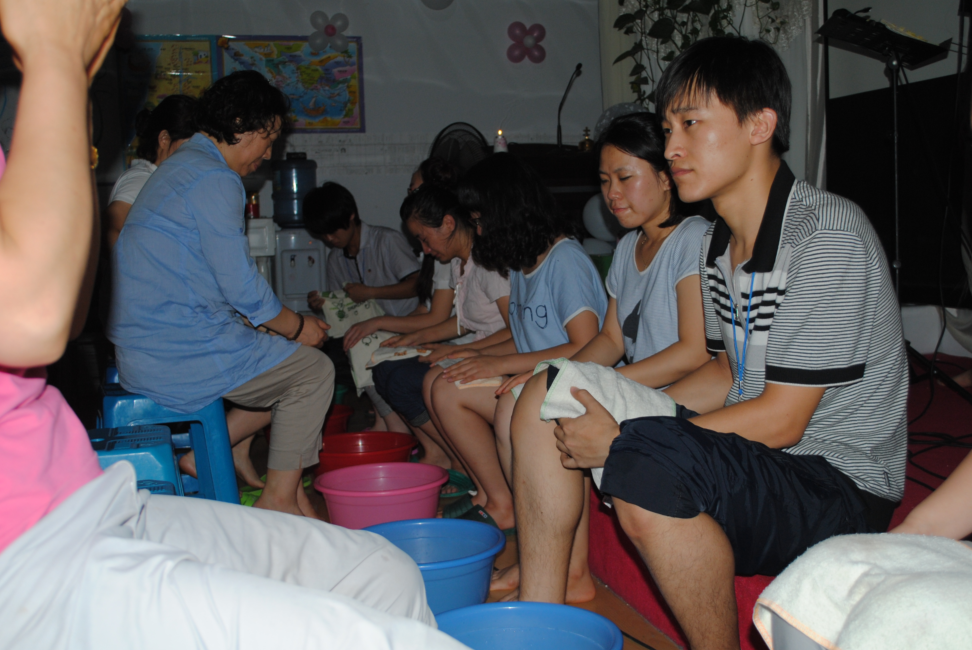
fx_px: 1108
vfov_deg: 32.7
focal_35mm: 41
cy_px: 355
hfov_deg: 47.3
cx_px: 509
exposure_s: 1/60
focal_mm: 24
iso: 200
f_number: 4
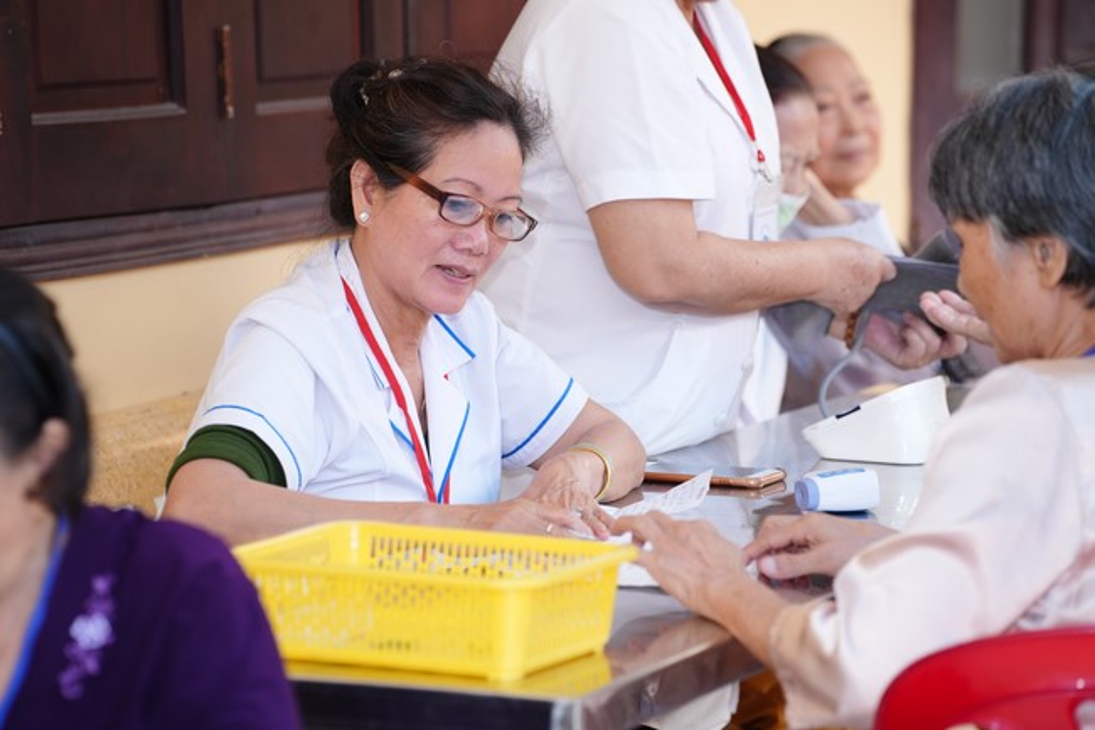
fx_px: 4561
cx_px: 548
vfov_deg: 9.1
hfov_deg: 13.7
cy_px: 365
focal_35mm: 150
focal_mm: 150
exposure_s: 1/80
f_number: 4.5
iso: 500
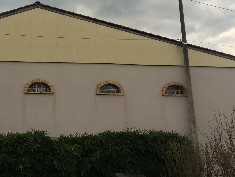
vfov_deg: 30.6
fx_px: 319
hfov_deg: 39.5
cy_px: 58
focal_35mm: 47
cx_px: 63
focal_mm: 4.15
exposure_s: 1/100
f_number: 2.2
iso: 40
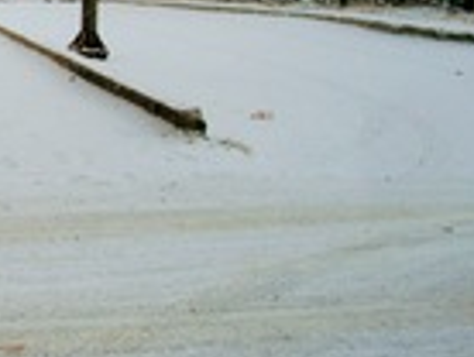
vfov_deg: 13.7
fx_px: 1468
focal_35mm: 107
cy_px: 21
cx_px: -168
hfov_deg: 17.1
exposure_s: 1/45
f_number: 2.8
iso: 115
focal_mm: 7.9
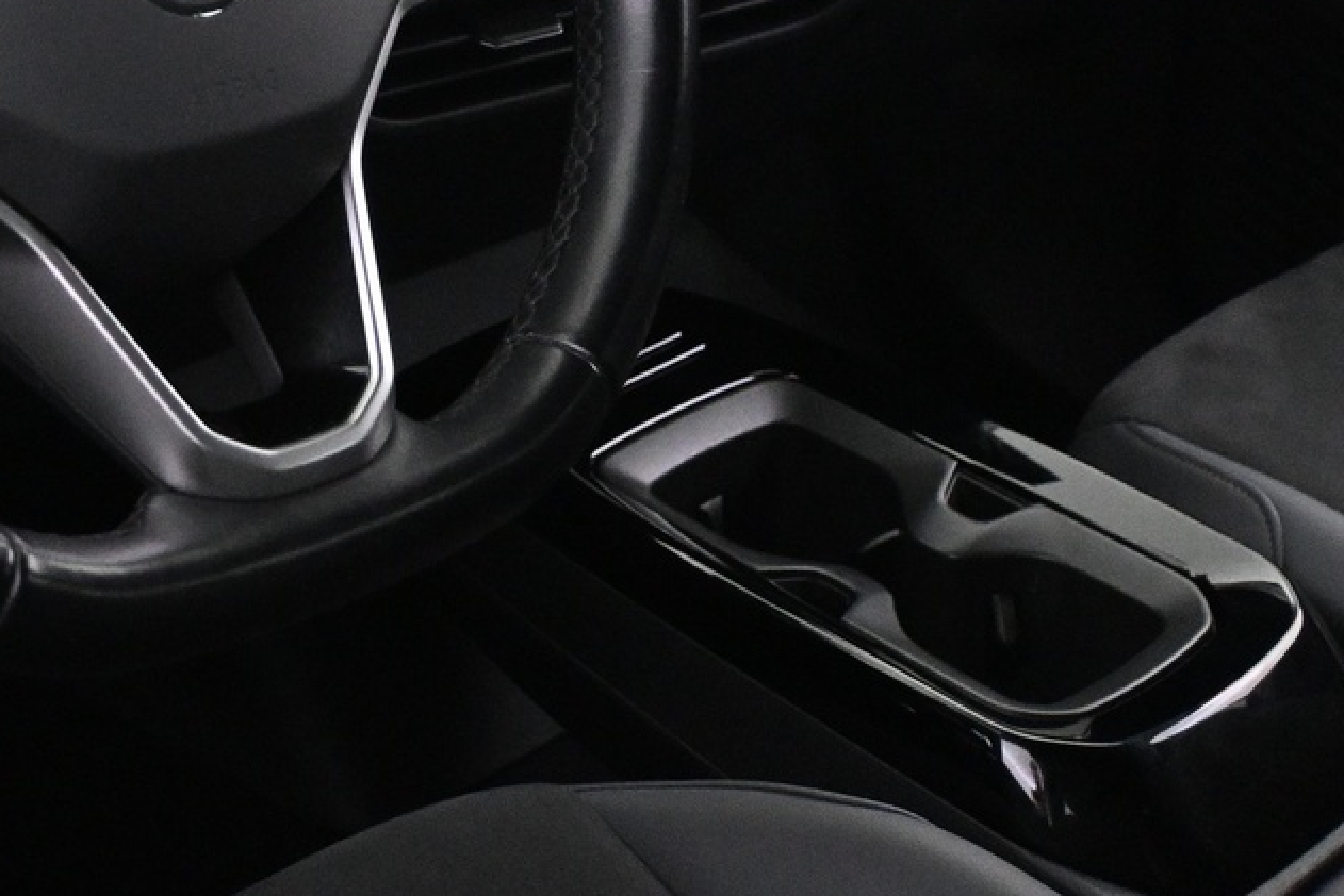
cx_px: 239
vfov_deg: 16.9
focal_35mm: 79
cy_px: -4
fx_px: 2947
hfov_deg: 25.2
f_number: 3.8
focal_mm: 20.5
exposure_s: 1/50
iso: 4000
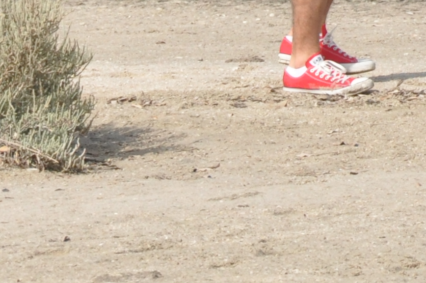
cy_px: -247
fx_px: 9198
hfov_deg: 2.6
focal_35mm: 778
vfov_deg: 1.8
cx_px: 763
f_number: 10
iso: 800
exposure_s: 1/1600
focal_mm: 105
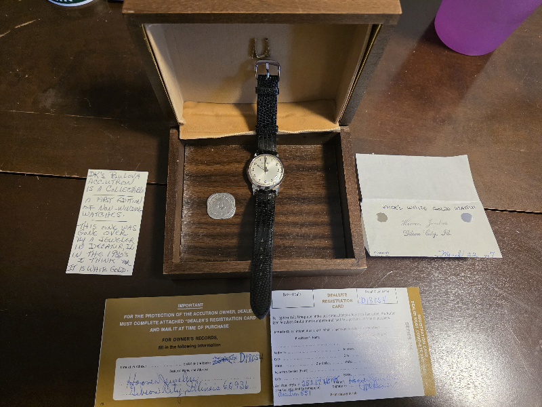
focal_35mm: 23
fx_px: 360
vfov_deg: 58.9
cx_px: 271
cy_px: 204
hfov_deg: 73.9
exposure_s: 1/120
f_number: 1.7
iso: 800
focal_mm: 6.3
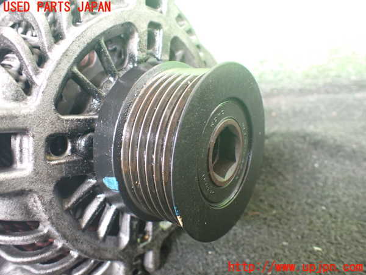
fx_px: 317
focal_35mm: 30
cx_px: 183
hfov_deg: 60.0
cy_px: 138
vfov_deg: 46.8
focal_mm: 5.4
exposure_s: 1/50
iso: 800
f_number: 2.3
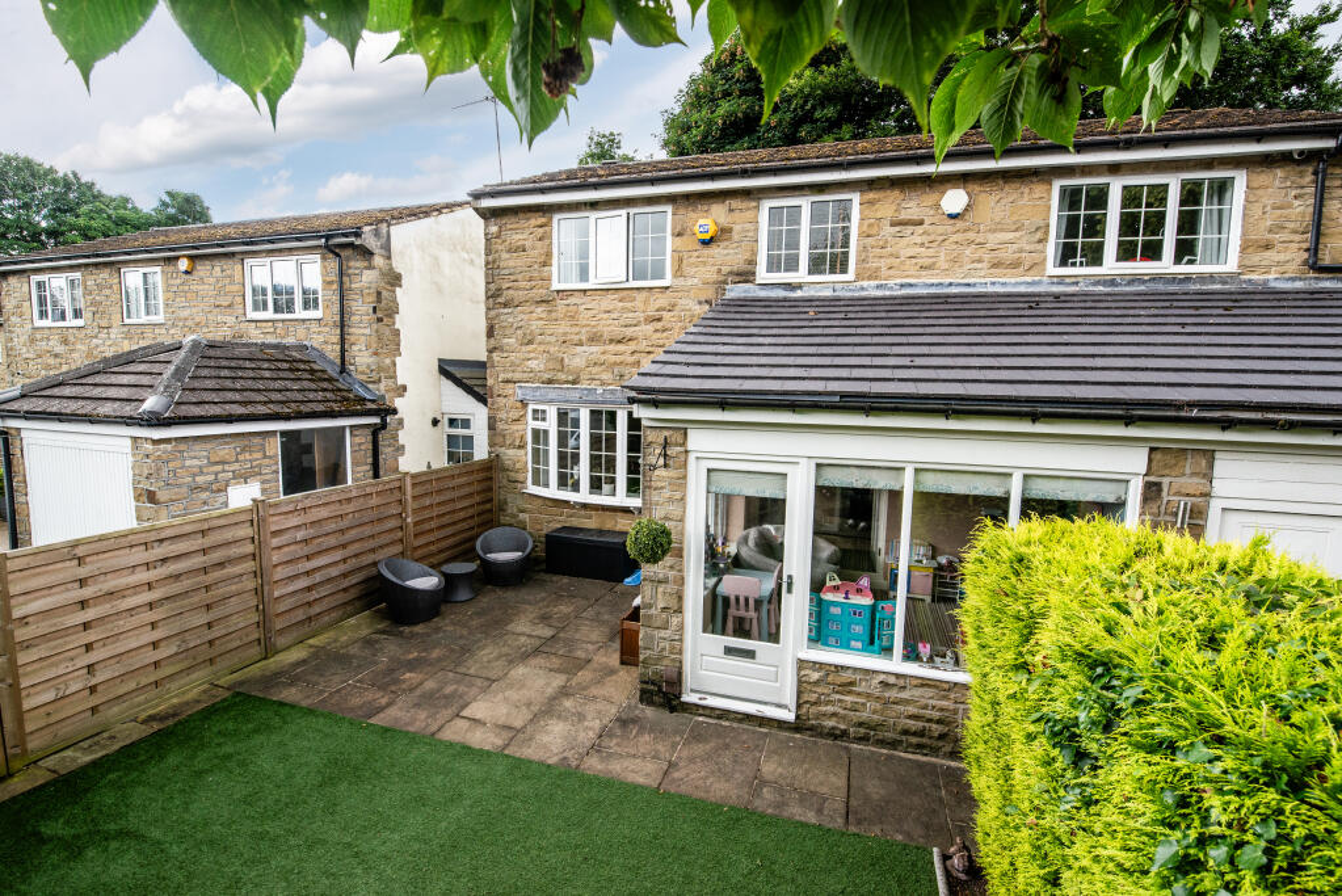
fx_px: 559
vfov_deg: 77.4
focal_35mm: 15
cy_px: 448
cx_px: 671
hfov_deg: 100.4
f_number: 10
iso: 800
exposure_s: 1/320
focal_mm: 15
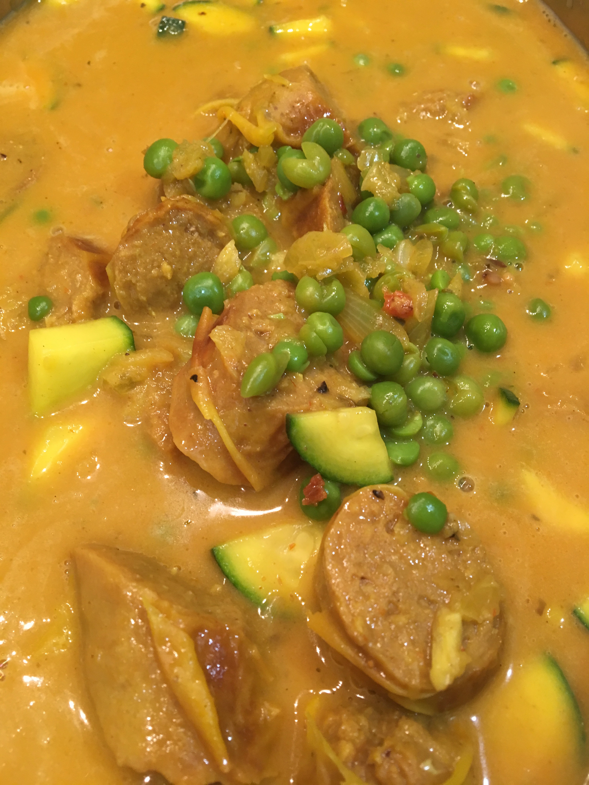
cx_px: 294
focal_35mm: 29
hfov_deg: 48.2
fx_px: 658
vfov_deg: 61.7
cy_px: 392
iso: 125
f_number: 2.2
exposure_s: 1/33
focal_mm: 4.15
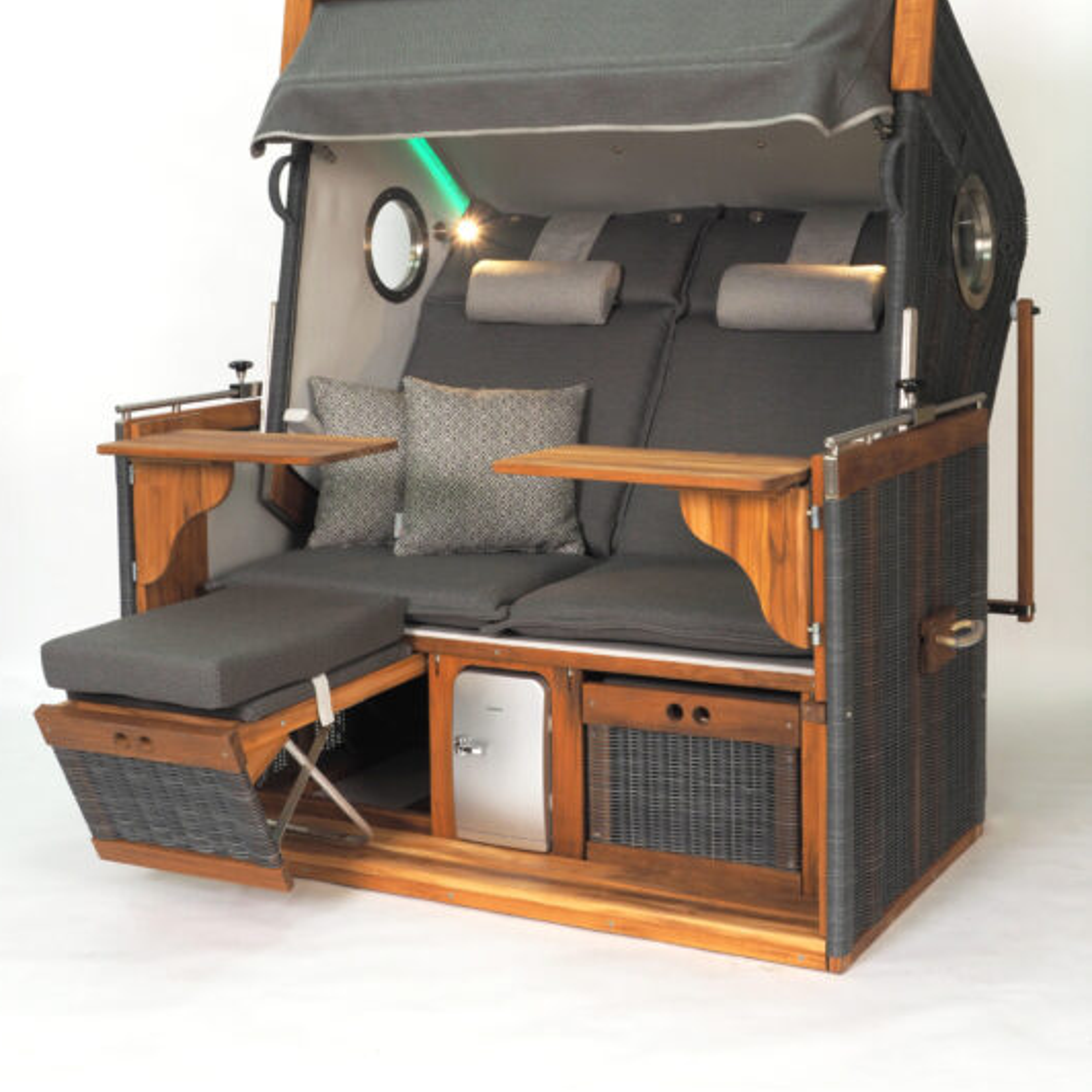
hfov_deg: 31.1
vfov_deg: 30.8
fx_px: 1963
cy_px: 359
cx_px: 540
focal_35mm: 55
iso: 200
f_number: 8
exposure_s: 1/20
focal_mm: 23
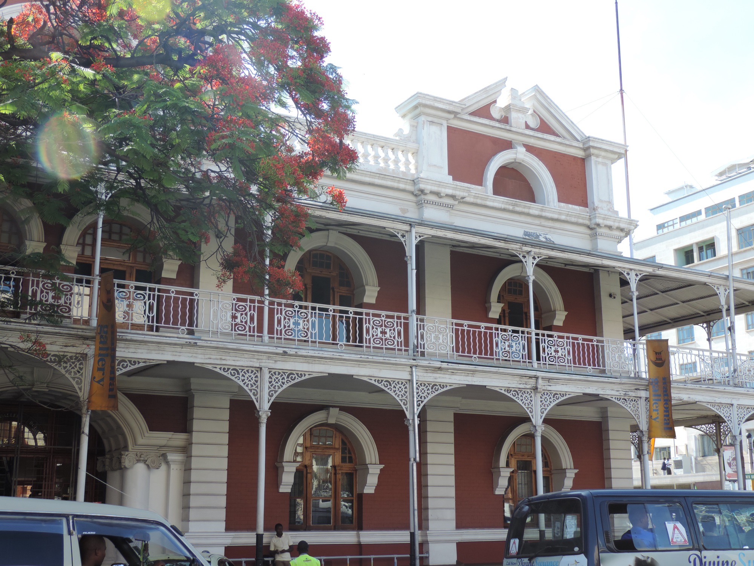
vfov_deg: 33.6
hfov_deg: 43.9
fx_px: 937
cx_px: 377
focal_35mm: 43
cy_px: 283
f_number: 3.4
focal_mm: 7.6
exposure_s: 1/250
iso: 80
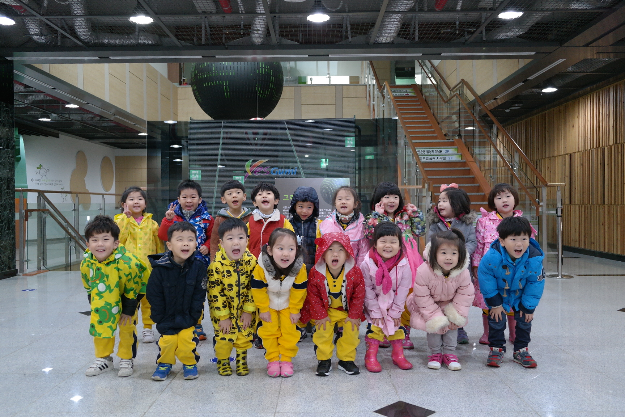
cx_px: 312
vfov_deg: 40.0
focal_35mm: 33
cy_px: 208
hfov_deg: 57.2
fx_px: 573
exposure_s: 1/40
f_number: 3.5
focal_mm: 22
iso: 800
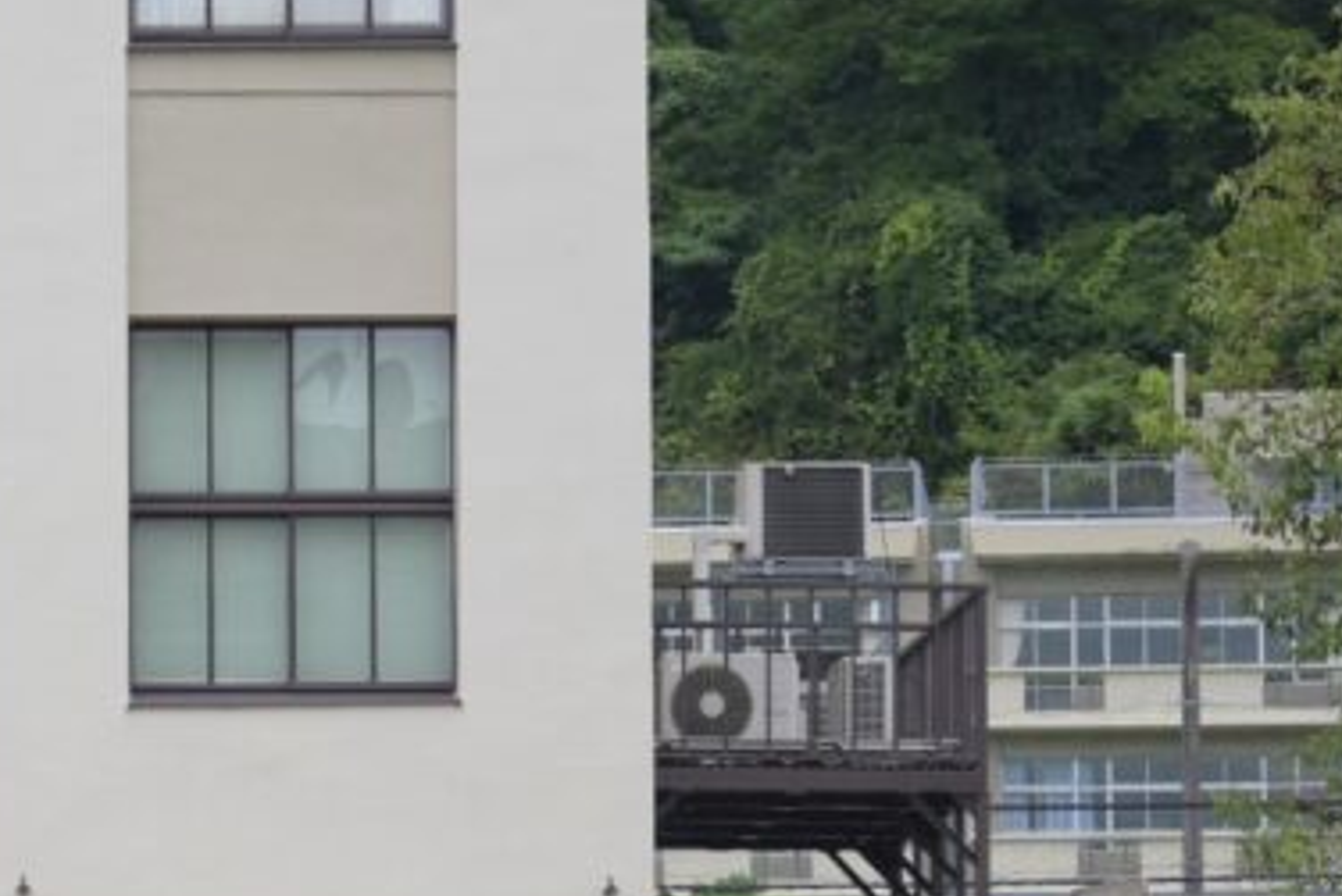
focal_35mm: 204
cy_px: 848
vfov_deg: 6.7
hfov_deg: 9.9
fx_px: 7607
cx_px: -214
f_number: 4.5
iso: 100
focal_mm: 50
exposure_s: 1/200
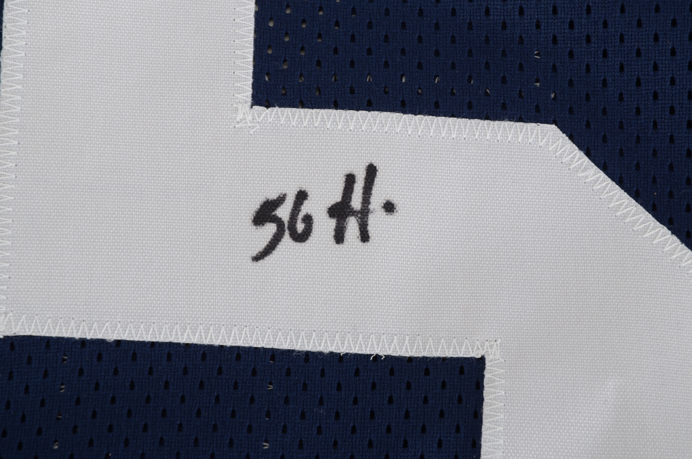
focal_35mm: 158
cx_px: 346
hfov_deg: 13.1
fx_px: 3021
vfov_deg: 8.7
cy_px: 230
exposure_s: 1/160
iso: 200
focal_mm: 105
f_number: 13
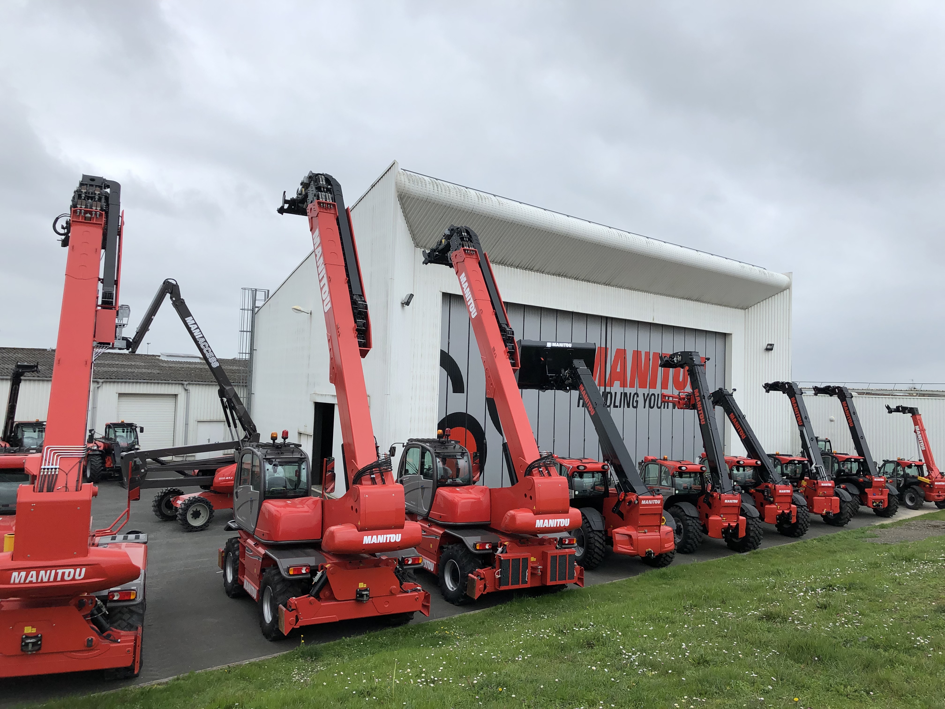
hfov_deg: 63.4
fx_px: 764
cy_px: 354
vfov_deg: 49.7
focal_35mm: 28
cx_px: 472
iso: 20
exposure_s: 1/607
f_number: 1.8
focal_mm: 4
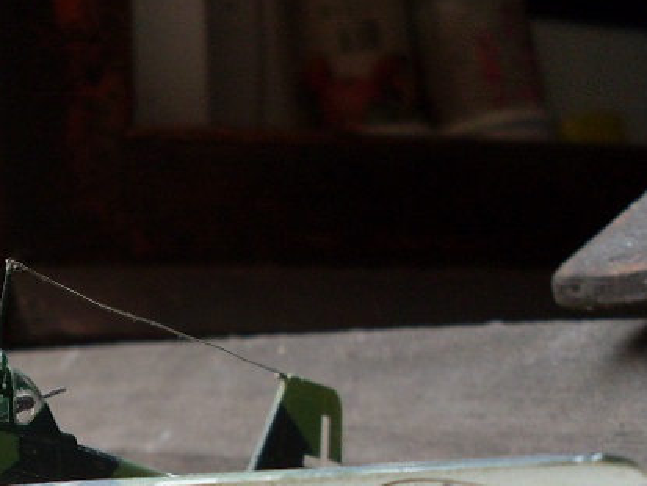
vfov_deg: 15.8
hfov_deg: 20.7
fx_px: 1720
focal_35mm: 92
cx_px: 17
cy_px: 484
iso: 80
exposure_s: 1/90
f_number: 2.8
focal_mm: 6.3
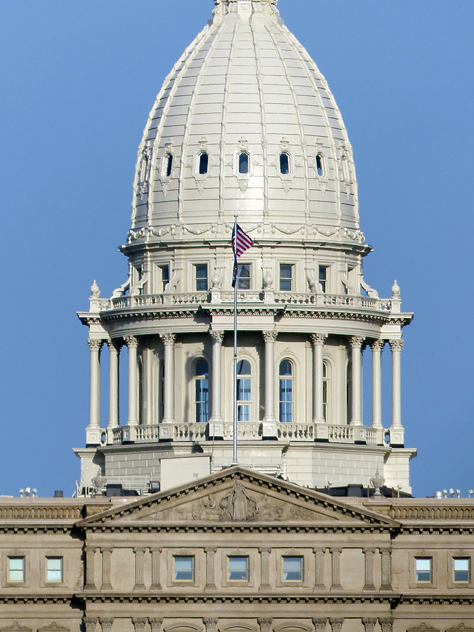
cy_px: 316
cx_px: 237
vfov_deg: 3.3
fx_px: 10954
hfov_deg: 2.5
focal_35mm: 600
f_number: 5
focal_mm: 108
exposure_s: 1/1600
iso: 100
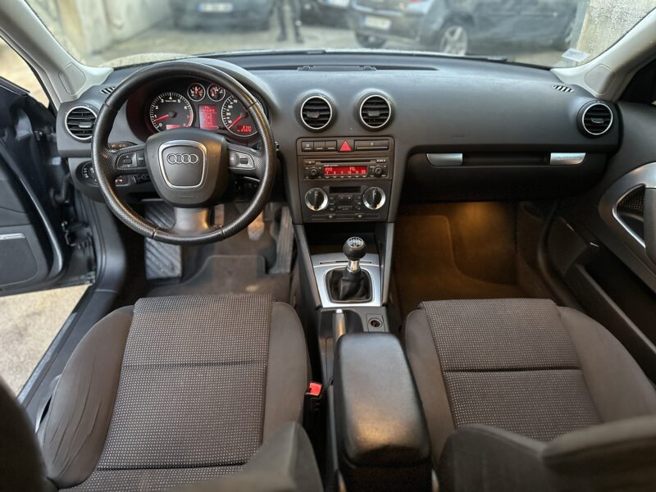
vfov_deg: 56.8
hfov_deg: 71.6
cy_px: 246
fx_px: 455
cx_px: 328
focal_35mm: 24
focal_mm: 6.86
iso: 1000
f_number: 1.78
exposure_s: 1/33
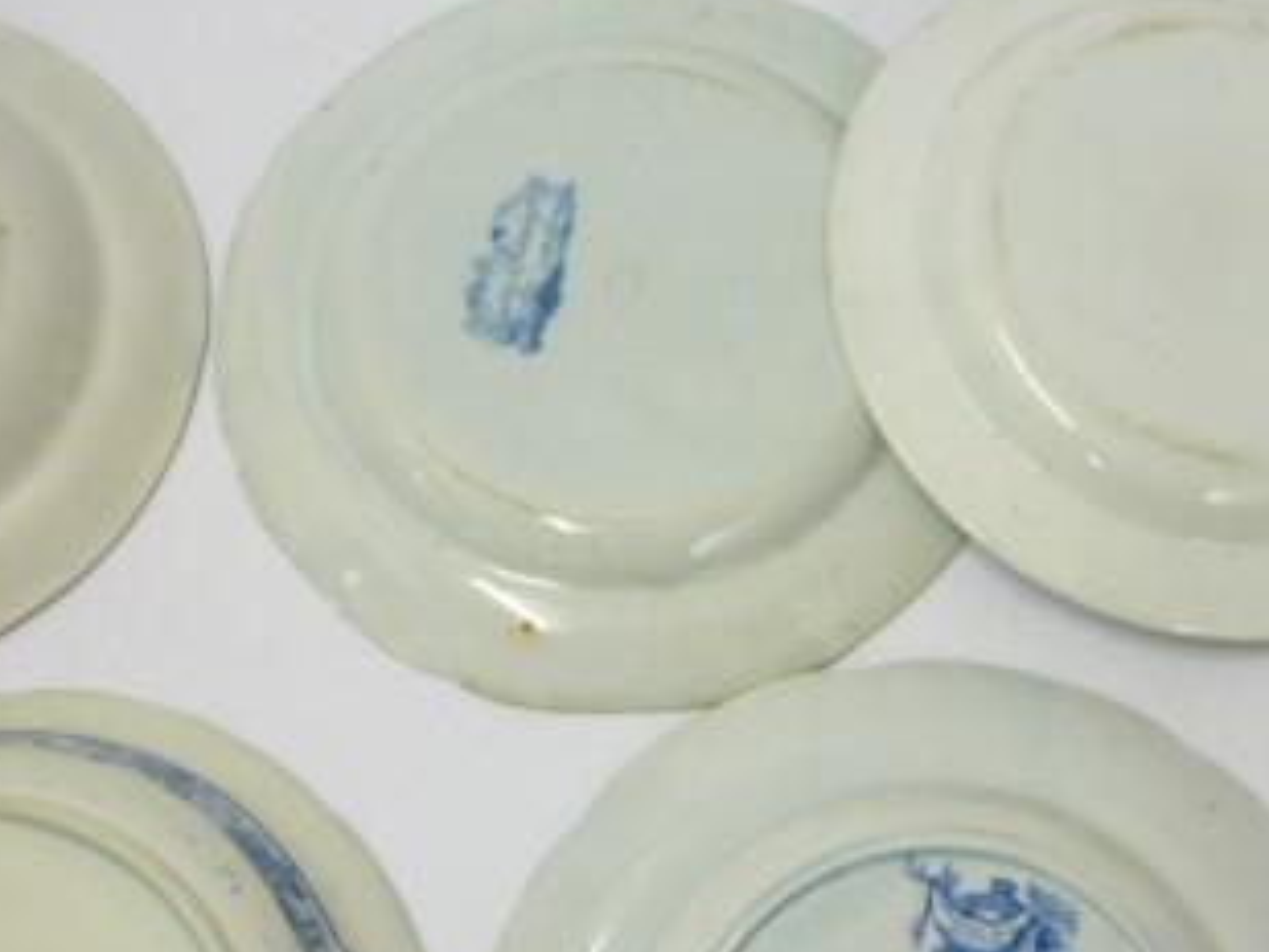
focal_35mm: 60
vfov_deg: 24.3
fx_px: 2200
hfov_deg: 31.8
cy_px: 669
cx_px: 887
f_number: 3.3
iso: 200
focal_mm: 5.2
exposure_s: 1/30
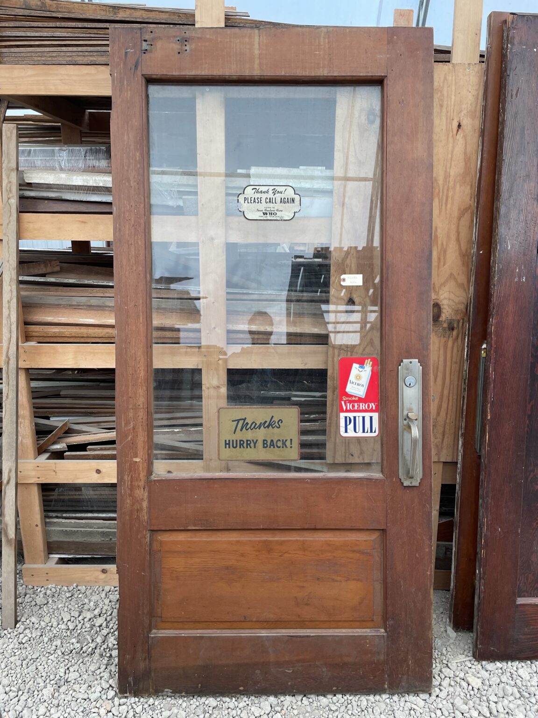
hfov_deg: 53.1
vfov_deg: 67.3
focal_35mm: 26
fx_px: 539
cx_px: 269
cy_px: 359
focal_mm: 4.2
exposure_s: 1/121
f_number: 1.6
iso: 80
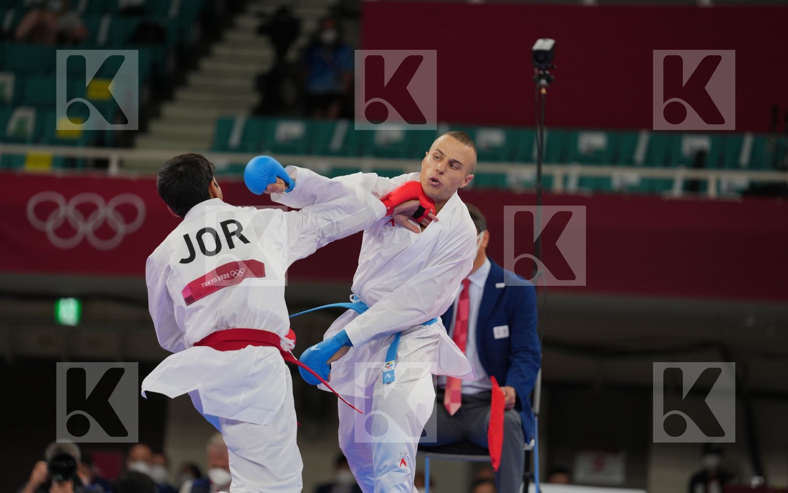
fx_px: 4403
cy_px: 246
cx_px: 396
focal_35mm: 205
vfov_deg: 6.4
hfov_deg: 10.2
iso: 500
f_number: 2.8
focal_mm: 200
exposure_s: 1/1000
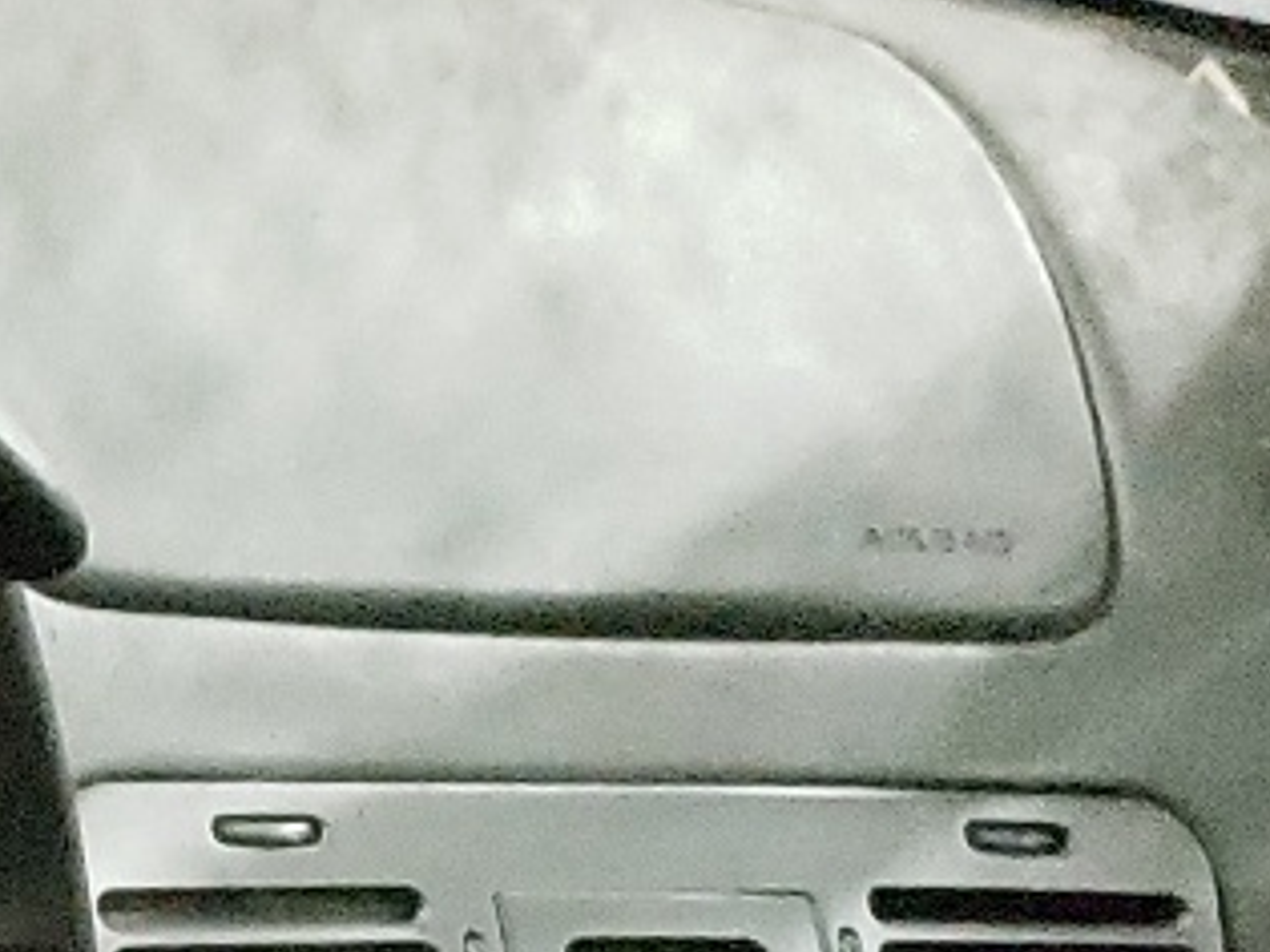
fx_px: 4841
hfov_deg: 12.9
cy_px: 2090
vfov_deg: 10.1
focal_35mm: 132
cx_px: -1302
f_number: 1.5
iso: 1587
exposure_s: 1/24
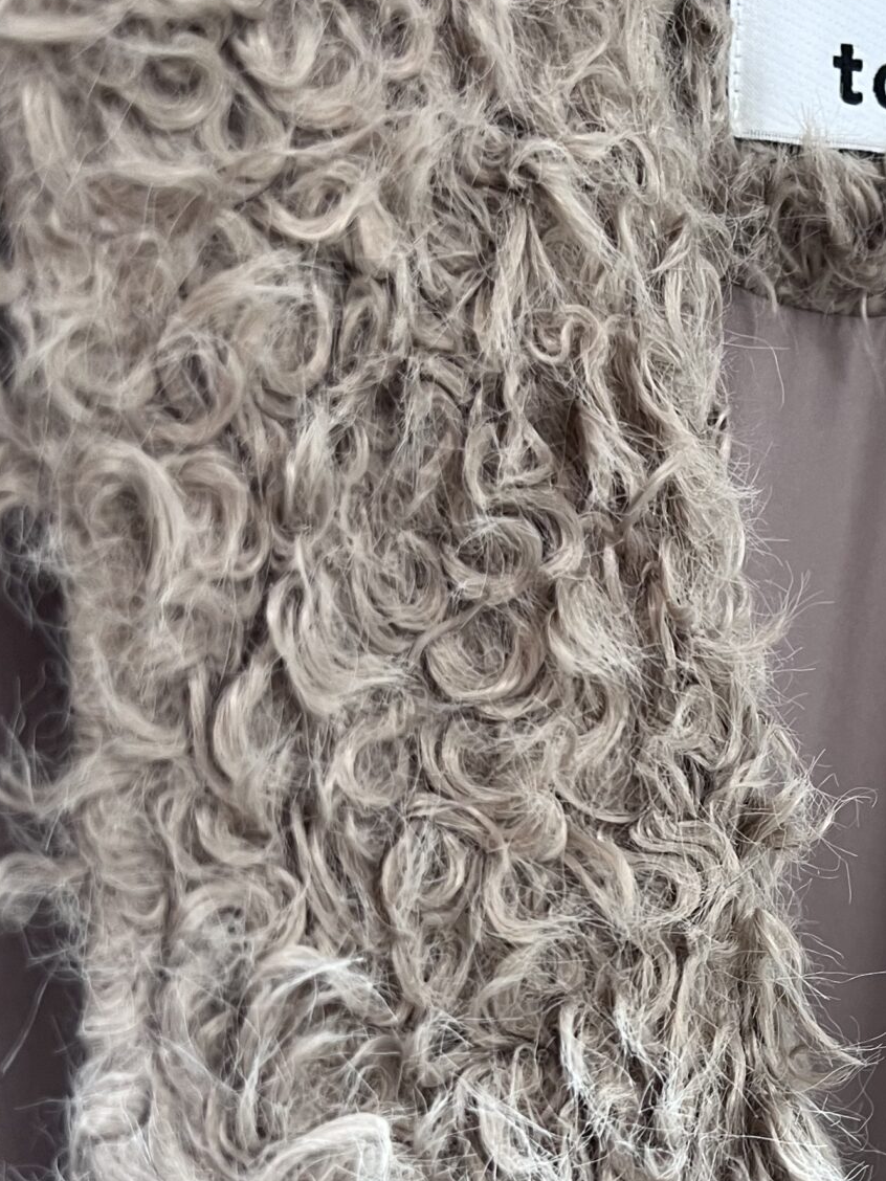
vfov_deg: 31.9
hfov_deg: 23.6
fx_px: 2013
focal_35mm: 59
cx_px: 916
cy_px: 939
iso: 80
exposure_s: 1/60
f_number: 1.5
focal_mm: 5.7
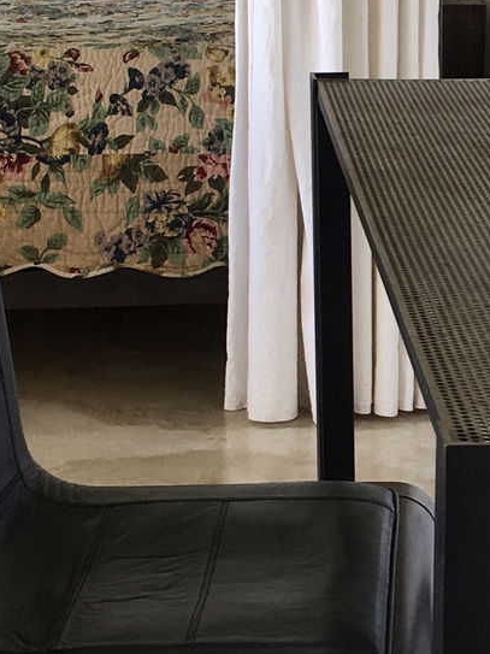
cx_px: 419
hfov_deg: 12.9
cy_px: 239
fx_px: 2152
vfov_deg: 17.2
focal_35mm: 114
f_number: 2.2
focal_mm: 4.15
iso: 25
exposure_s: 1/33
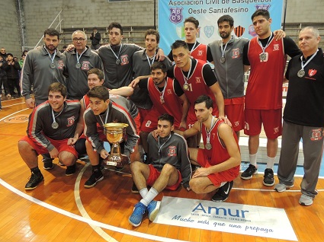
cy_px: 118
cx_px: 162
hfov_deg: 67.3
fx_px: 243
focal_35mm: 26
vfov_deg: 53.0
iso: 400
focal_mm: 4.3
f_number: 3
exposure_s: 1/15
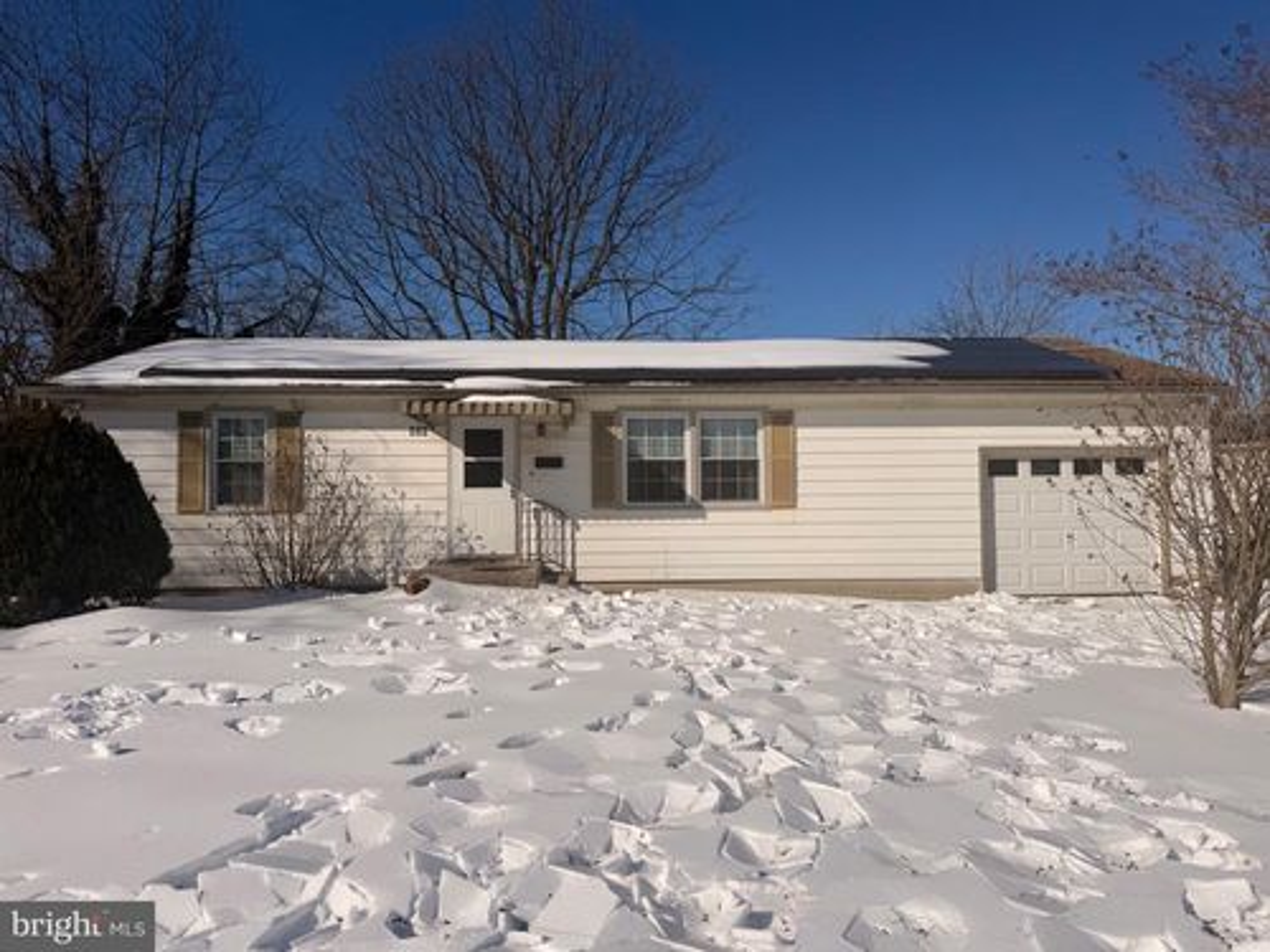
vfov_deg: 56.8
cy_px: 476
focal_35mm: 24
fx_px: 881
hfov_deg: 71.6
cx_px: 635
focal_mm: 6.76
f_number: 1.78
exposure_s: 1/22727
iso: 100
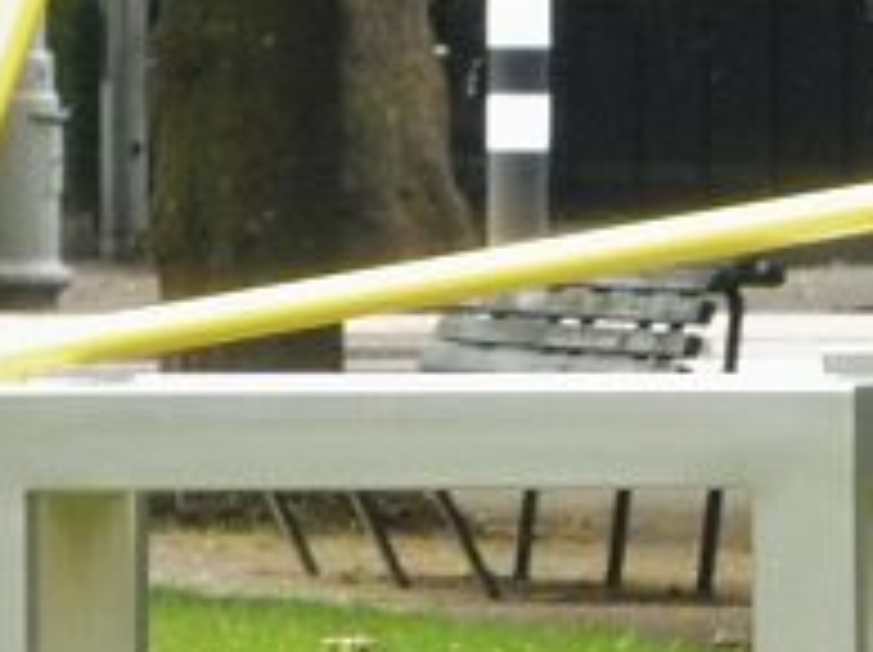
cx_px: 495
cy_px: 175
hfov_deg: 1.2
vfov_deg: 0.9
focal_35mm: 1649
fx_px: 41536
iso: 250
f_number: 6.3
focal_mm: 55.7
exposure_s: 1/100
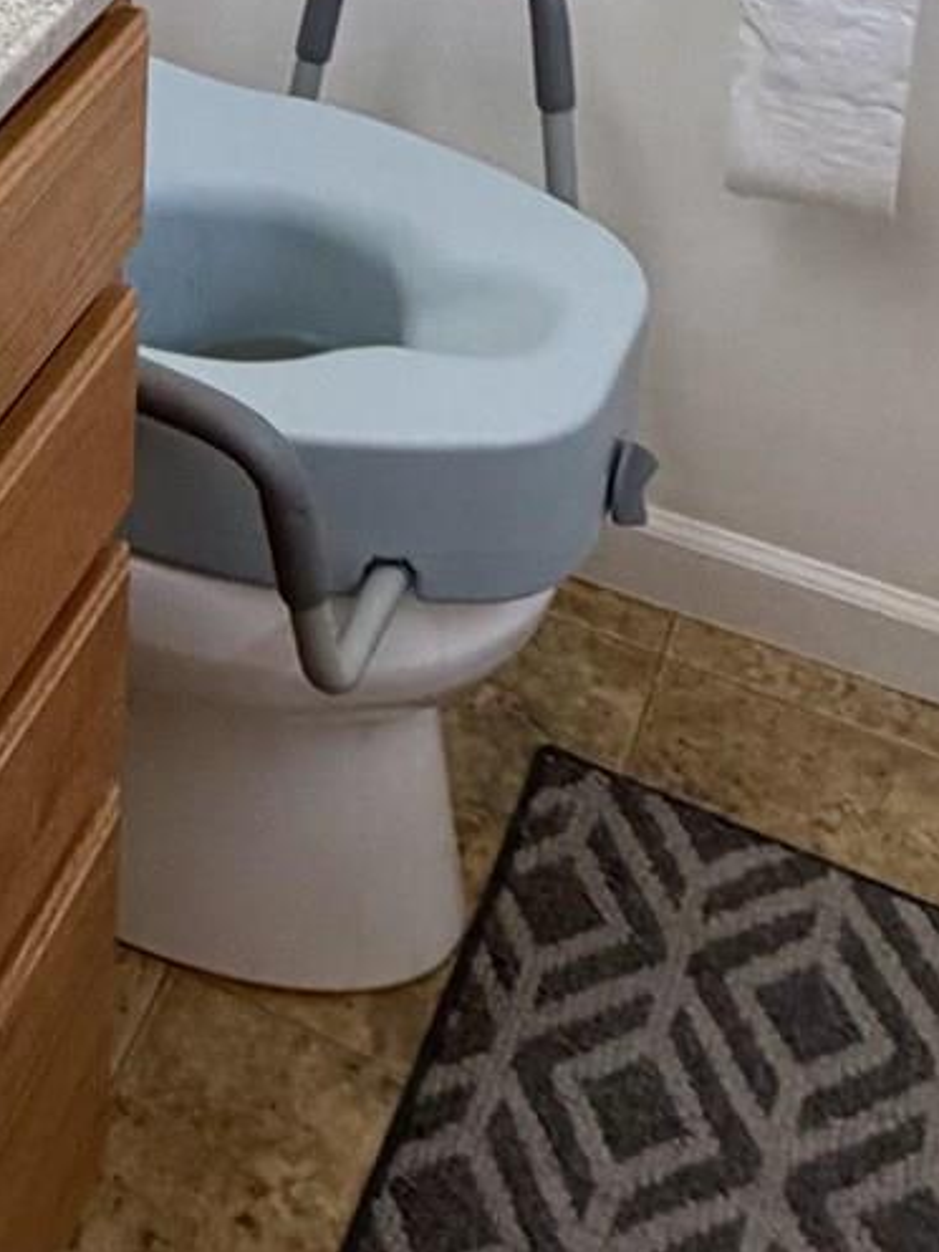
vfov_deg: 24.8
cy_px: -480
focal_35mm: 65
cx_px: -210
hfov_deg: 20.9
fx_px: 2351
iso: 250
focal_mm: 2.22
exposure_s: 1/120
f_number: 2.2
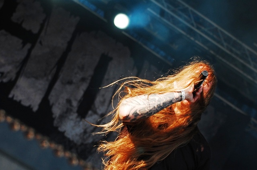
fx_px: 748
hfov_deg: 19.5
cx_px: 128
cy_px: 85
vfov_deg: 13.0
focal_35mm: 105
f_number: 4.5
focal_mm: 70
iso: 400
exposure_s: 1/640
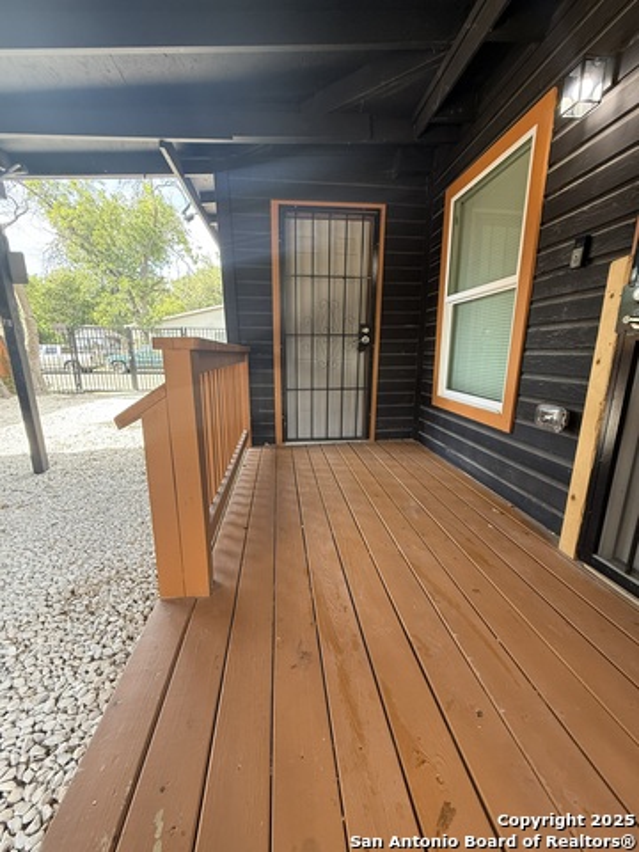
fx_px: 345
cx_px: 320
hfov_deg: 85.7
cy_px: 426
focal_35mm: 14
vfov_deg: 102.1
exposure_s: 1/99
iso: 320
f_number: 2.2
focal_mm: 2.22
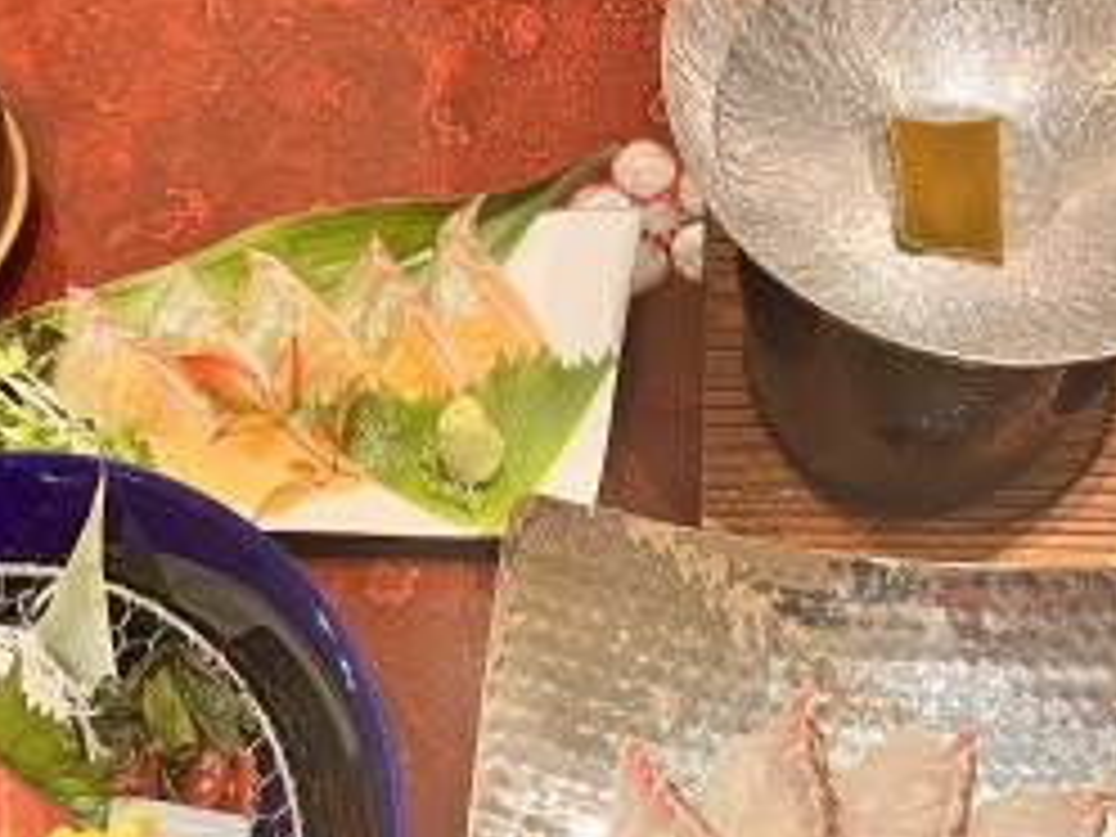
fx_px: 1354
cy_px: 652
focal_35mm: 42
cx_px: 490
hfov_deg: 44.7
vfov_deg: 33.5
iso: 125
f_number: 1.6
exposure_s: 1/60
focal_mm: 5.1
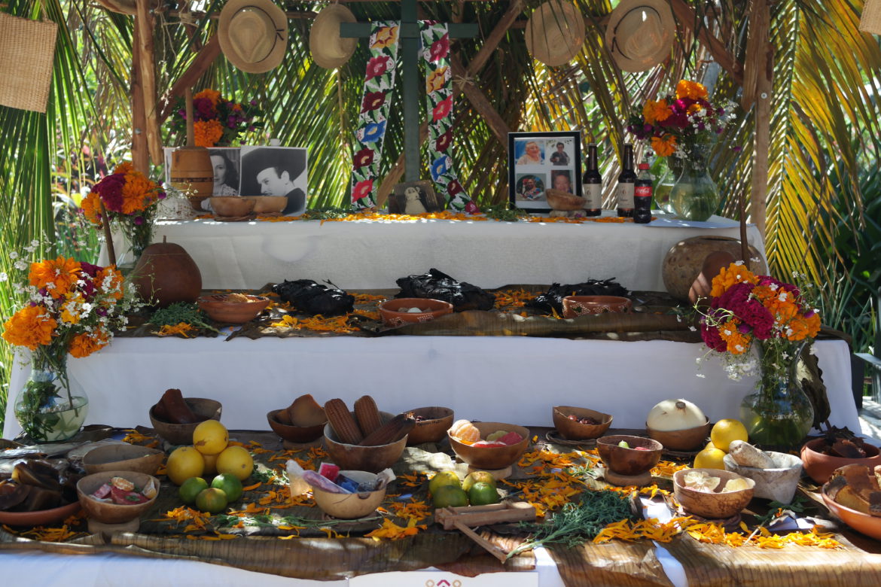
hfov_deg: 45.4
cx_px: 440
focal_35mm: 43
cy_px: 294
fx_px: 1052
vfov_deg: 31.2
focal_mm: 28
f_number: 4
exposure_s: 1/160
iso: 100
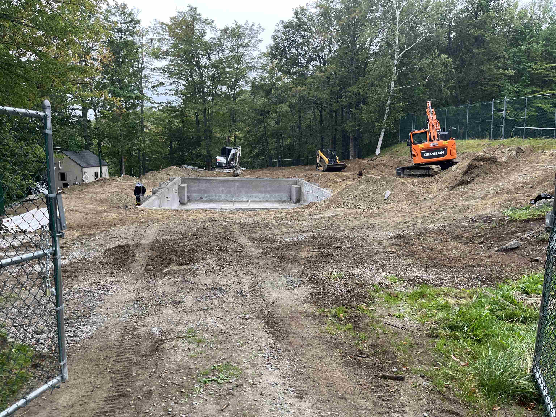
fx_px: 418
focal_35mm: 26
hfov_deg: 67.3
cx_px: 278
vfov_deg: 53.1
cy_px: 208
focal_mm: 5.1
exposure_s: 1/122
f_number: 1.6
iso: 64
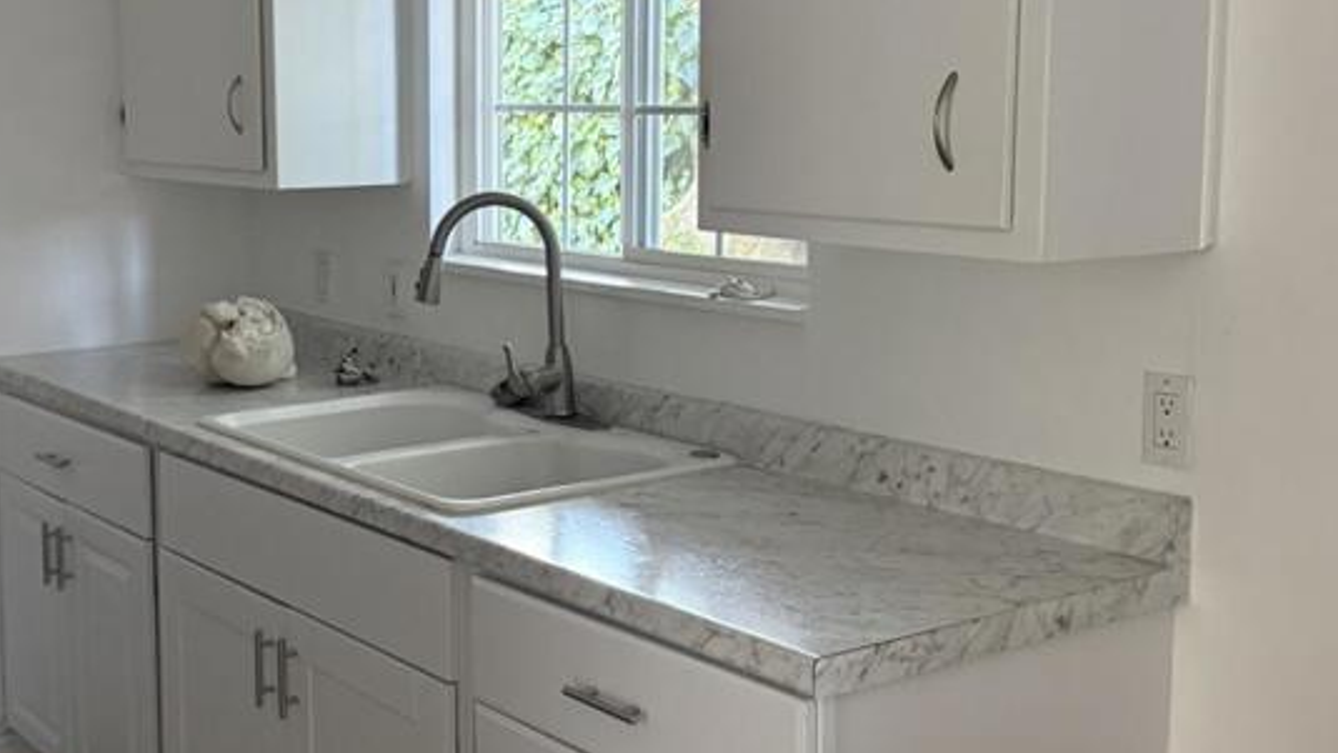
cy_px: 295
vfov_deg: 23.9
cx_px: 400
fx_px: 1774
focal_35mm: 50
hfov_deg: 40.6
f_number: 1.78
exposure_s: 1/60
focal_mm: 6.76
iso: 640
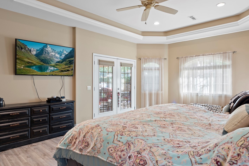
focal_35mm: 23
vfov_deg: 55.1
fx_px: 159
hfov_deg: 76.0
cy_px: 81
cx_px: 131
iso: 200
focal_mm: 16
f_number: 9
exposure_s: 2
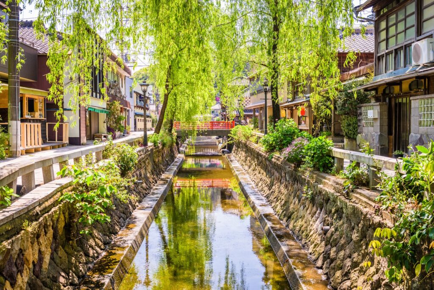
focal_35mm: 36
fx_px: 434
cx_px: 217
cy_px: 145
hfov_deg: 53.1
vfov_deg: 36.9
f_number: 8
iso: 100
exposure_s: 1/125
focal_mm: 36
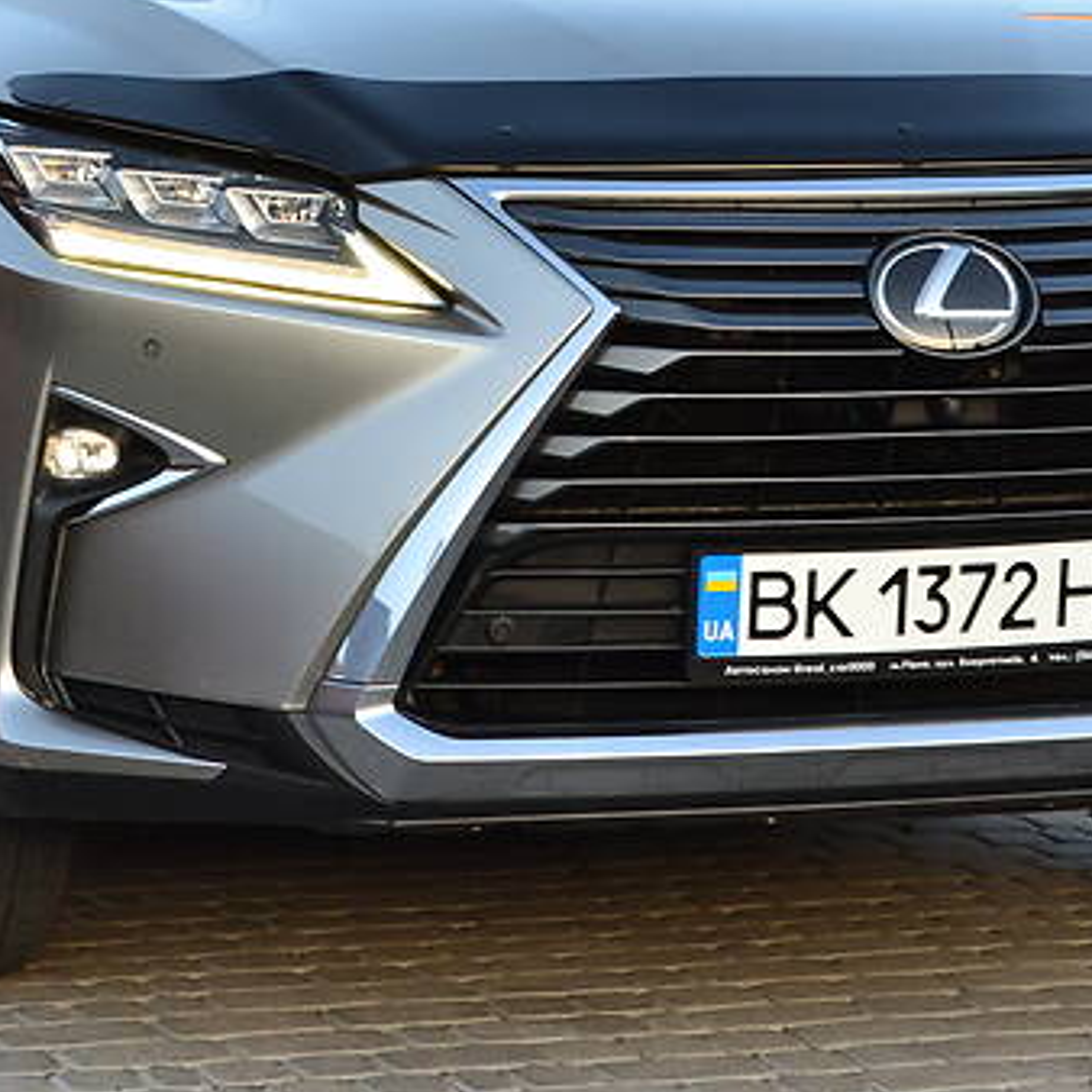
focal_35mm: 166
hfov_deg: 10.5
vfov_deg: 10.5
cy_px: 257
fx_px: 5925
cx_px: 485
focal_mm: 55
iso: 640
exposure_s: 1/60
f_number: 8
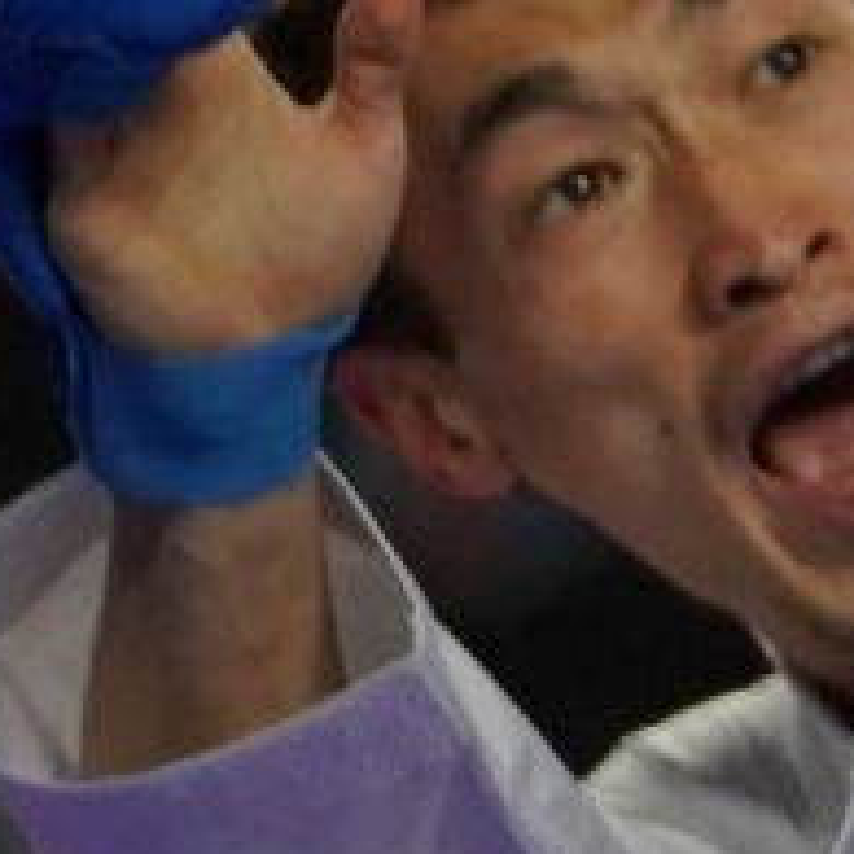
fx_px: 65732
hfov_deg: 0.7
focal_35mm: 2355
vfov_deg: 0.7
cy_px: 771
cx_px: 3495
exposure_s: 1/1000
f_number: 2.8
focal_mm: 200
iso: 1000
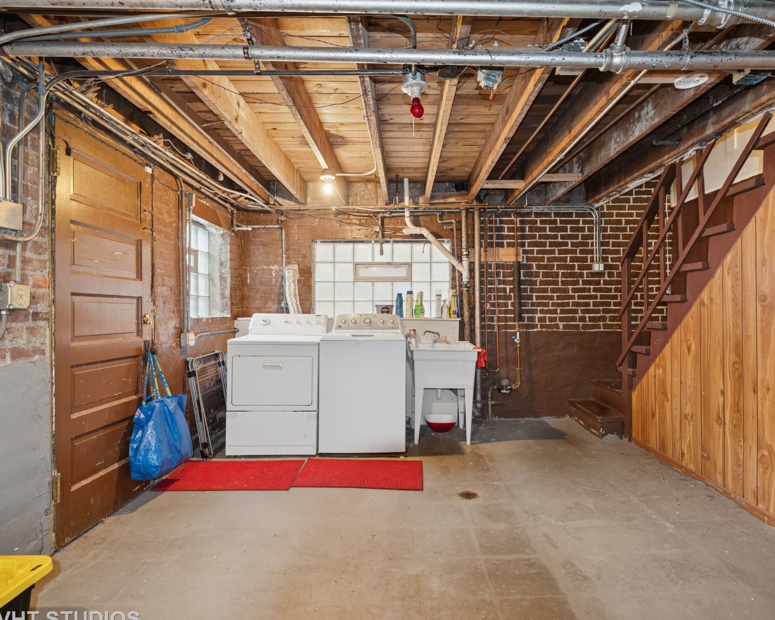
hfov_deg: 83.2
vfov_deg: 70.8
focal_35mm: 19
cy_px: 326
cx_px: 412
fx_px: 436
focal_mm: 16
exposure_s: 1/2.5
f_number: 8
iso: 400
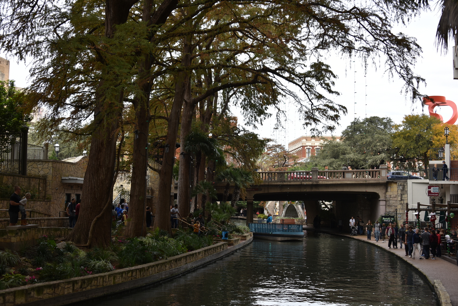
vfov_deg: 28.1
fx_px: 611
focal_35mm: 48
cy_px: 153
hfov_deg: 41.1
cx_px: 229
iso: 100
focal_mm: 48
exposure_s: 1/160
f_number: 6.3
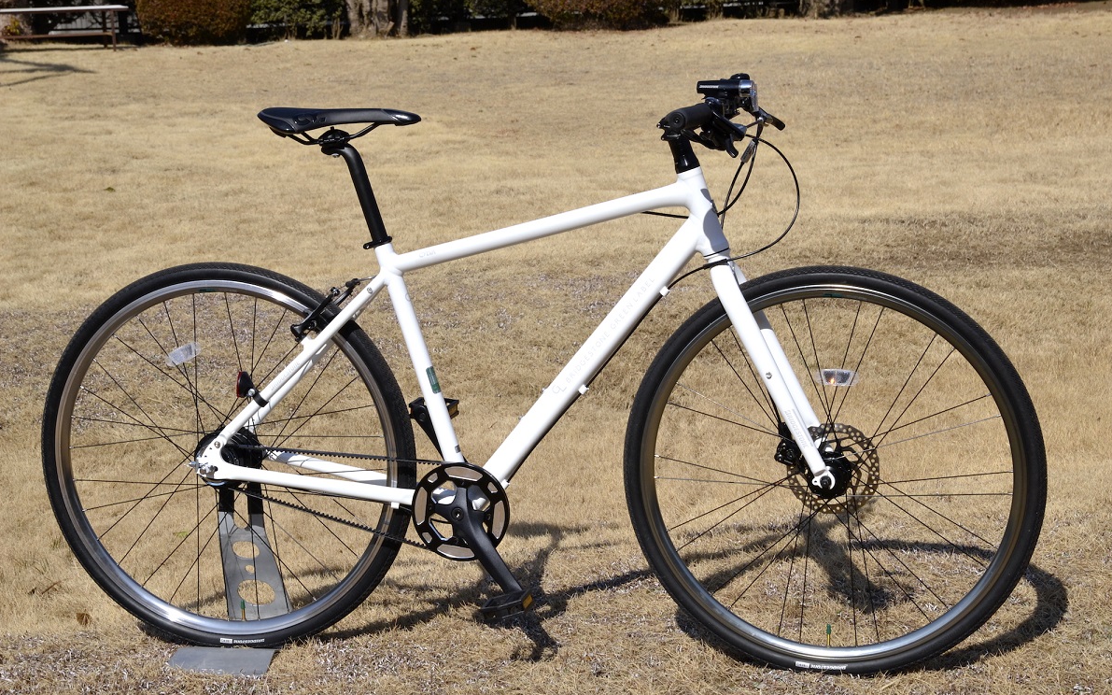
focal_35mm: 77
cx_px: 558
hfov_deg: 26.8
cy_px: 368
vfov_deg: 16.9
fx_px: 2333
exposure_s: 1/800
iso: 400
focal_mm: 50
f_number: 14
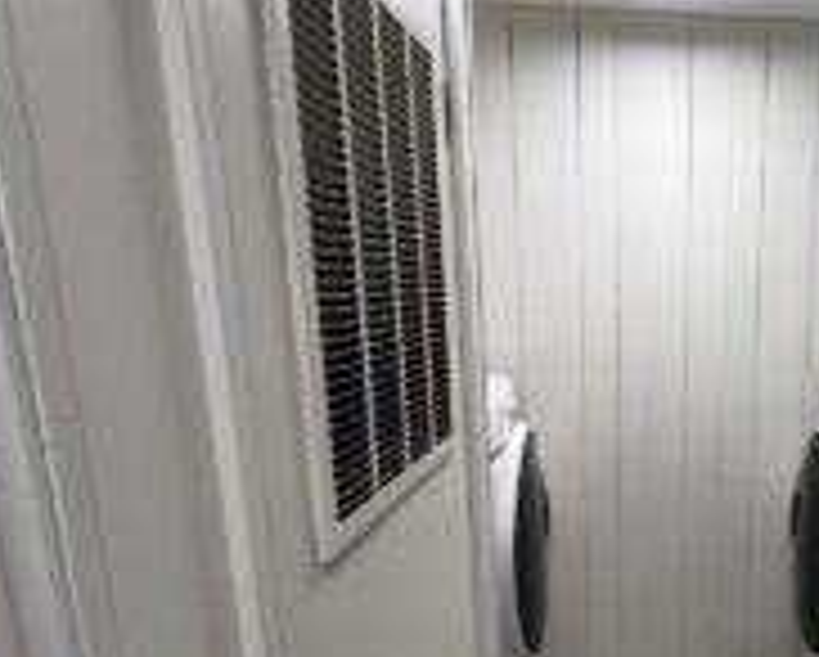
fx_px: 728
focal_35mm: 30
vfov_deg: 47.5
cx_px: 693
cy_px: 454
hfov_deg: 53.4
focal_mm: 2.22
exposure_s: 1/120
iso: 100
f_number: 2.2
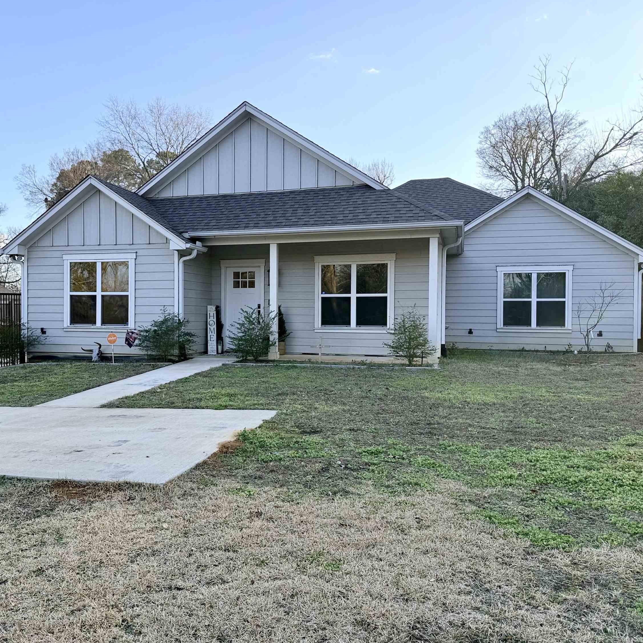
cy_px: 323
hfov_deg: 55.1
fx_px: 609
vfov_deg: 55.6
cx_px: 251
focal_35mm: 29
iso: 100
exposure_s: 1/1522
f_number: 1.78
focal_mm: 6.76
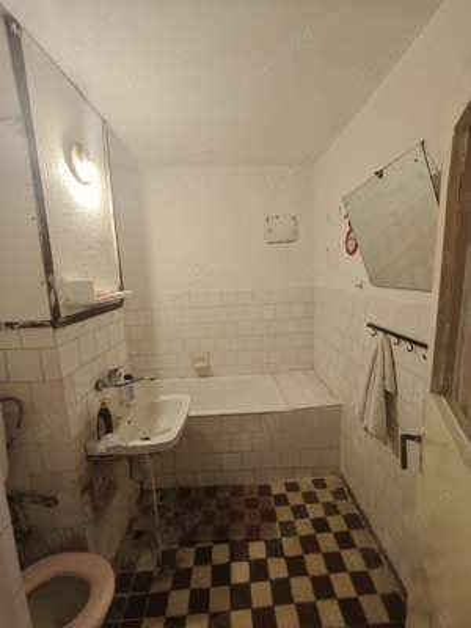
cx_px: 236
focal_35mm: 14
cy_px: 314
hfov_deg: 85.7
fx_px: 254
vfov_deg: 102.1
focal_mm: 2.16
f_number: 2.2
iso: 500
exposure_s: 1/36.2
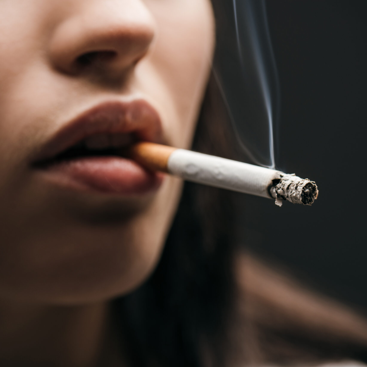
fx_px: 1607
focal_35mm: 134
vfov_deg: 13.0
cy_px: 184
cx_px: 150
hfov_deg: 13.0
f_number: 8
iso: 100
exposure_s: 1/200
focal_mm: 105
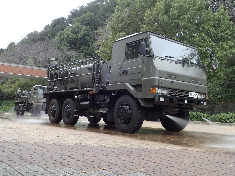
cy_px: 88
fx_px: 238
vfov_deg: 40.7
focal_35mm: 35
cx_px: 118
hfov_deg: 52.6
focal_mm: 6.42
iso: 100
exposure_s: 1/80
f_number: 3.5
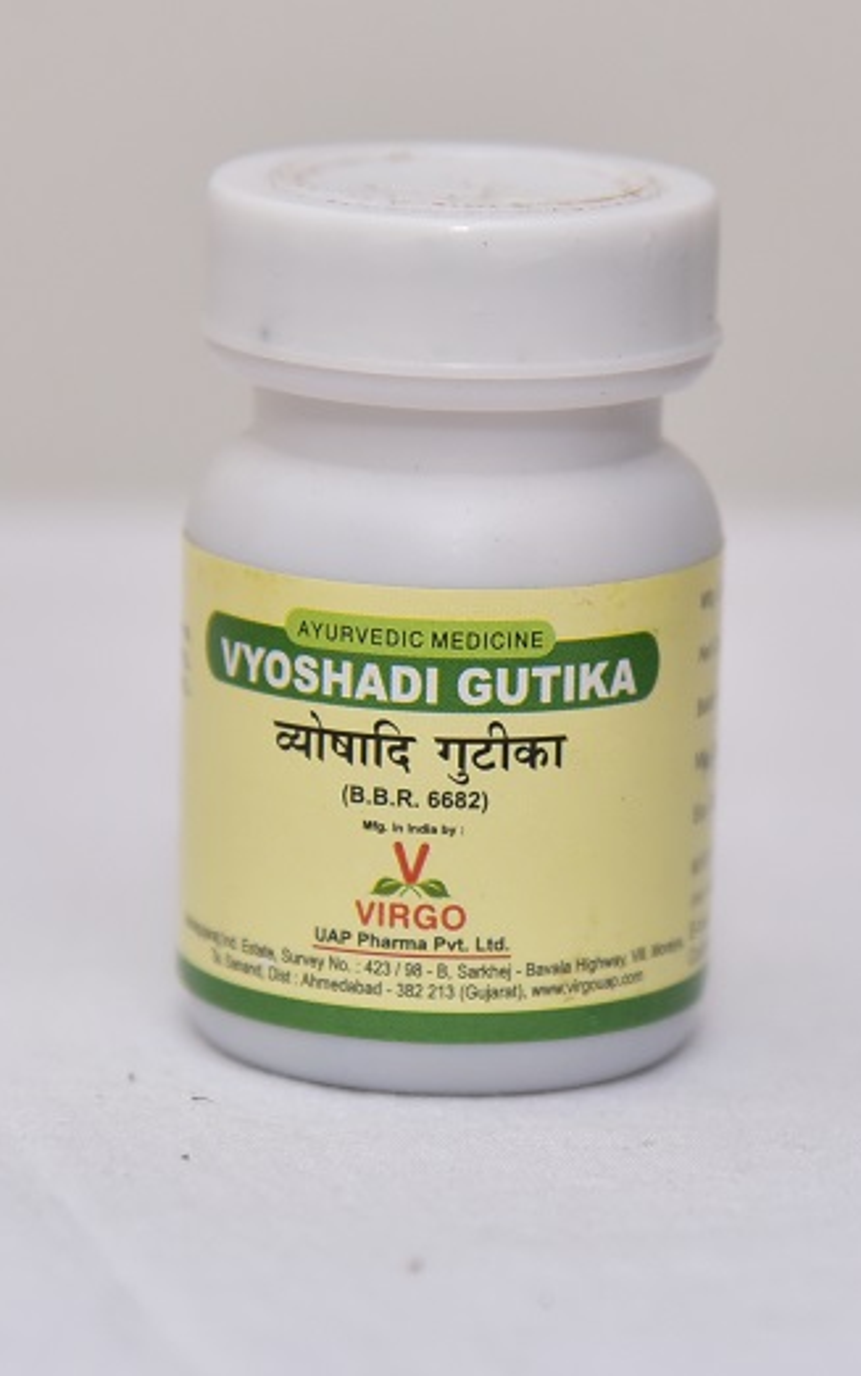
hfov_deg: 10.7
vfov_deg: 17.0
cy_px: 687
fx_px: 4617
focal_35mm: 123
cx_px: 429
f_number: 5
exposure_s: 1/200
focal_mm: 120
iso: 1600
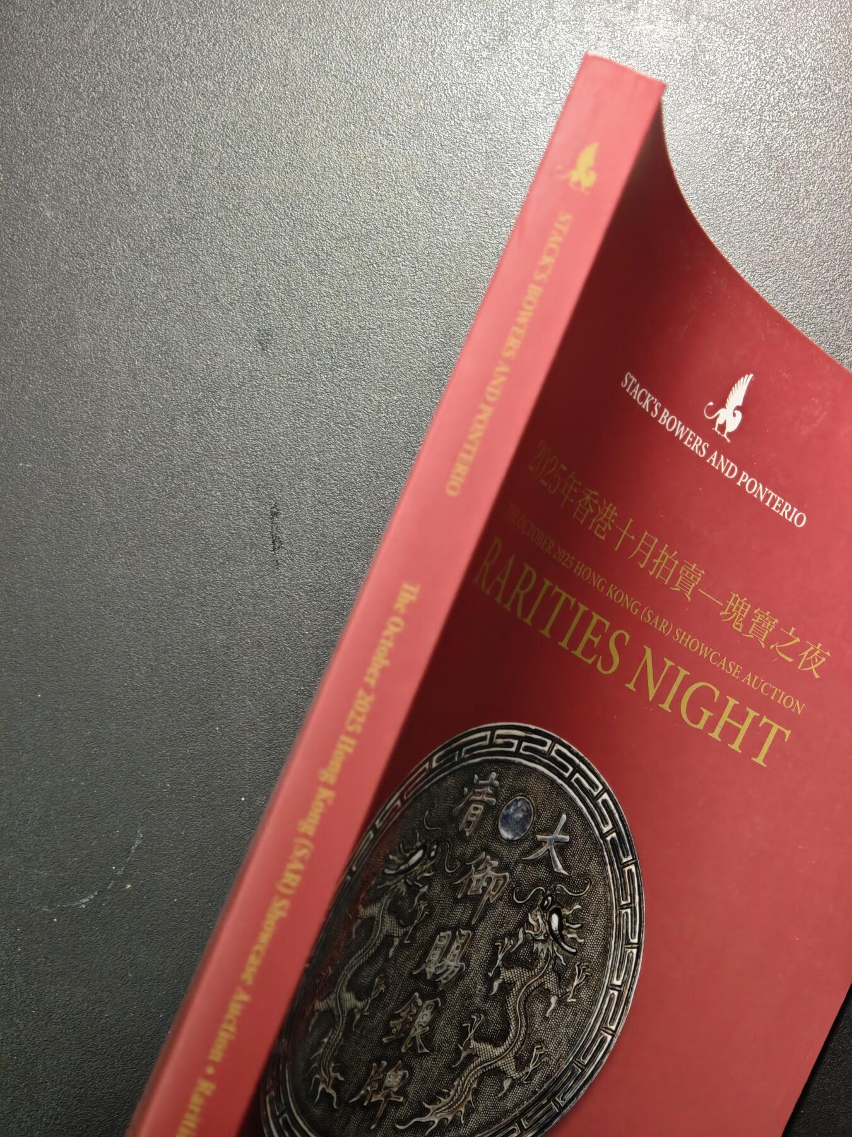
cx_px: 426
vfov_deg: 32.2
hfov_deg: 24.4
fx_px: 1969
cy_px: 568
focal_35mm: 60
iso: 1000
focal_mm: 9
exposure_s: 1/60
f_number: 2
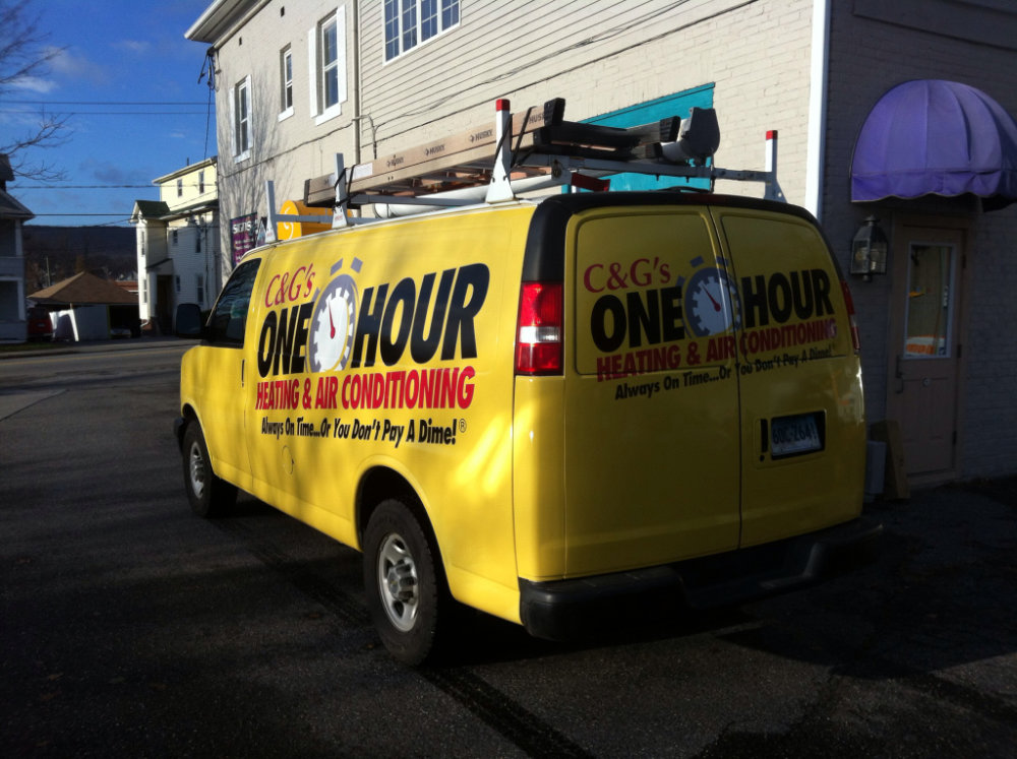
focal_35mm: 35
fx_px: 1027
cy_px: 380
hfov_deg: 52.7
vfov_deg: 40.6
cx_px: 508
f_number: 2.8
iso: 80
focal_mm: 3.9
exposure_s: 1/1442
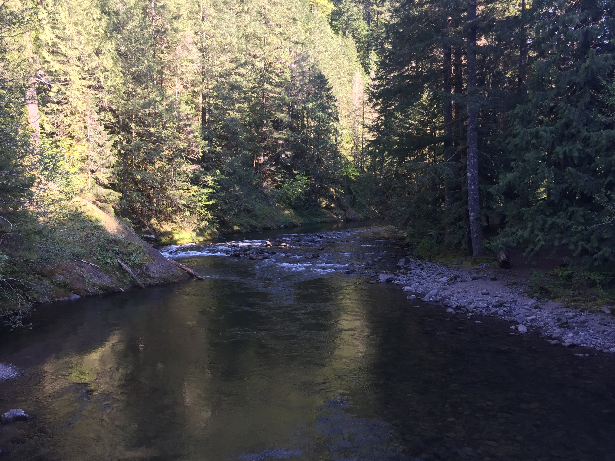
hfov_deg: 61.7
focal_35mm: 29
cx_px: 308
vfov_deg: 48.2
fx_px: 515
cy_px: 230
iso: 50
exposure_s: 1/120
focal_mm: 4.15
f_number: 2.2
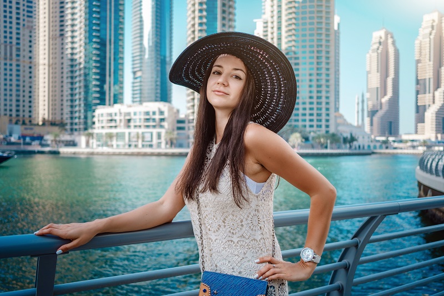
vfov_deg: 37.8
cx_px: 222
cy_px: 148
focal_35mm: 35
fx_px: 432
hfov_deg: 54.4
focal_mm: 23
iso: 250
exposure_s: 1/1000
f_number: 2.5
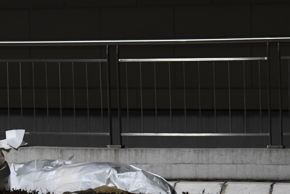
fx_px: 2344
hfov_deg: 7.0
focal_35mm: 291
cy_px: 113
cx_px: -154
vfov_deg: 4.7
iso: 2000
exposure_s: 1/200
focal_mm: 85
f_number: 4
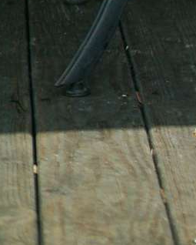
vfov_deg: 6.7
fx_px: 1919
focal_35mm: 265
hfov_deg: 5.7
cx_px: 441
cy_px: -428
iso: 200
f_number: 1.8
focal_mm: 50
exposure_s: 1/8000
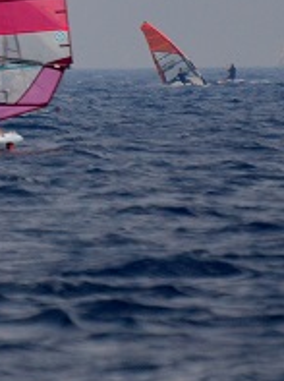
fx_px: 24068
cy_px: -69
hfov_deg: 0.7
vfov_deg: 0.9
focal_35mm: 2193
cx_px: -231
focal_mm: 300
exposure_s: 1/2000
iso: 400
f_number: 5.6
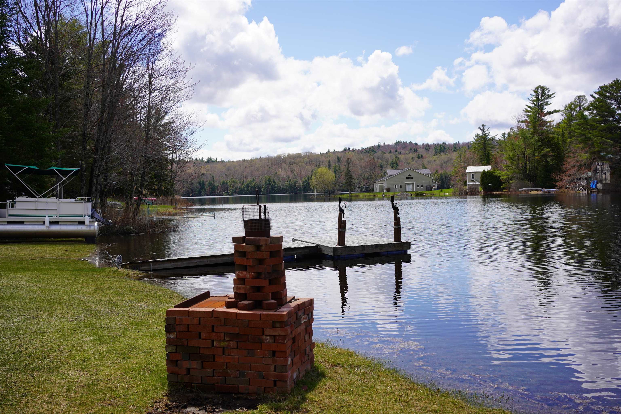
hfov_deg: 54.4
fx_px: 604
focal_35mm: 35
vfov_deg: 37.9
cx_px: 310
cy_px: 207
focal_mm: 35
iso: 100
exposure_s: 1/800
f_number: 5
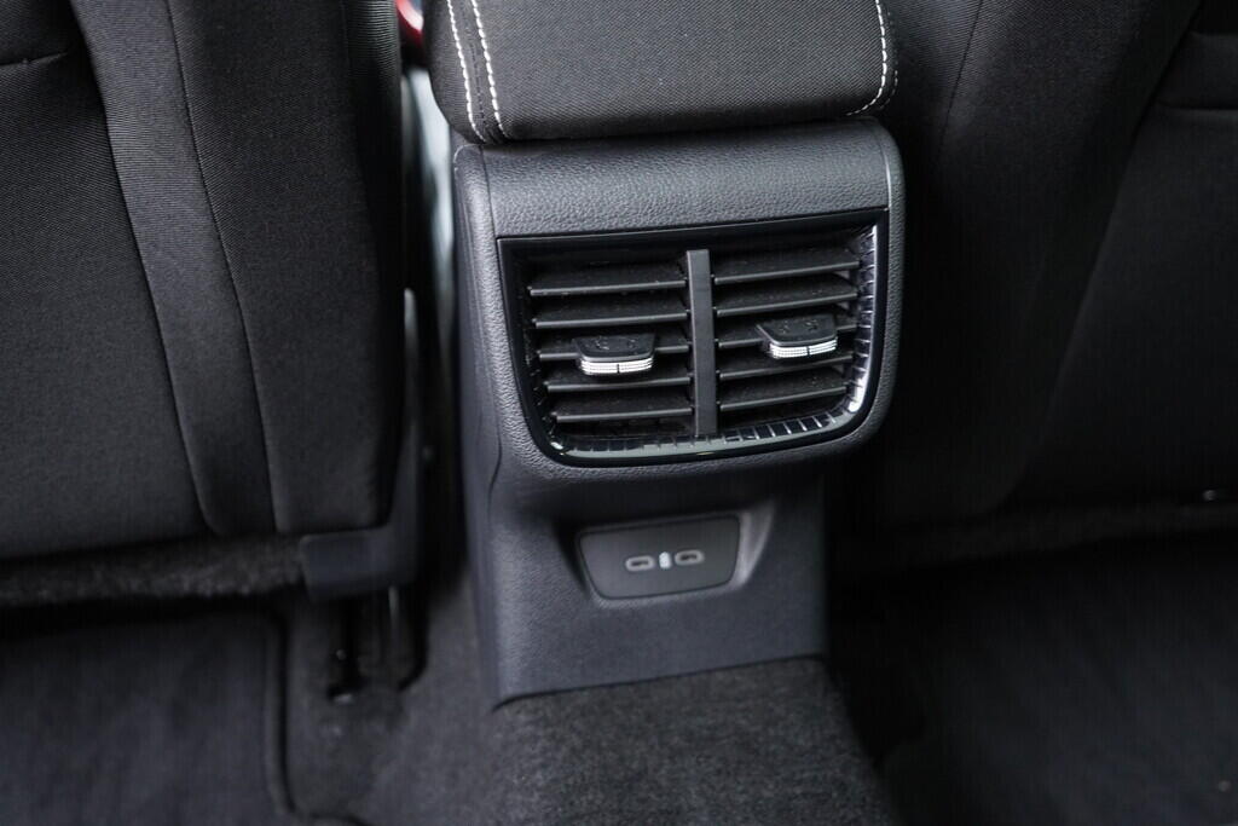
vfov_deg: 36.9
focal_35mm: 36
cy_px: 413
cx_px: 619
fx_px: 1238
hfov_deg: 53.1
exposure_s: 1/40
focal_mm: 24
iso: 1600
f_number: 2.8
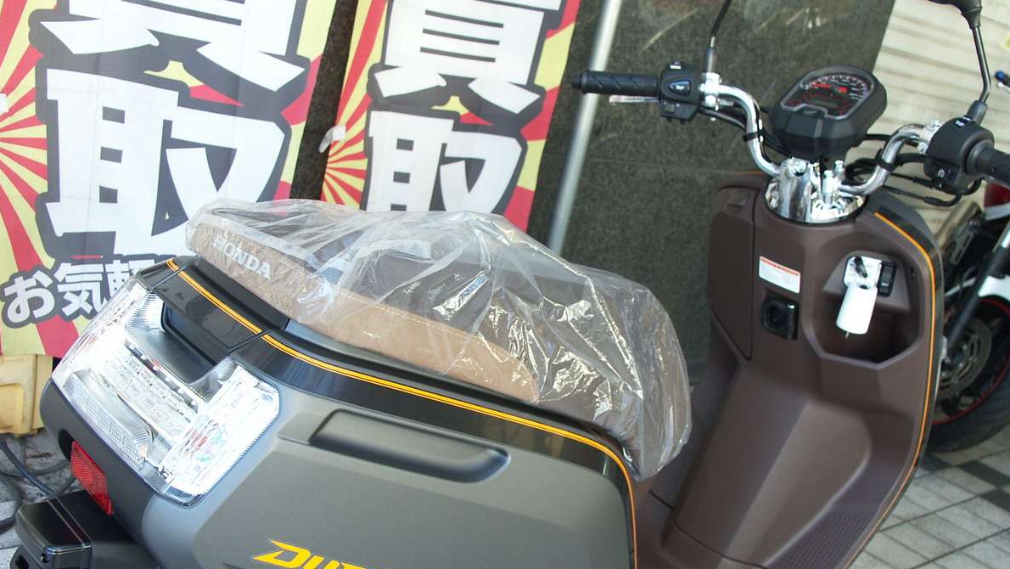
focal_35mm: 41
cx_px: 530
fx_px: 1098
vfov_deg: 28.8
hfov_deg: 49.4
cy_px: 383
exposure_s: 1/40
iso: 100
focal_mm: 9.02
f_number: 2.8
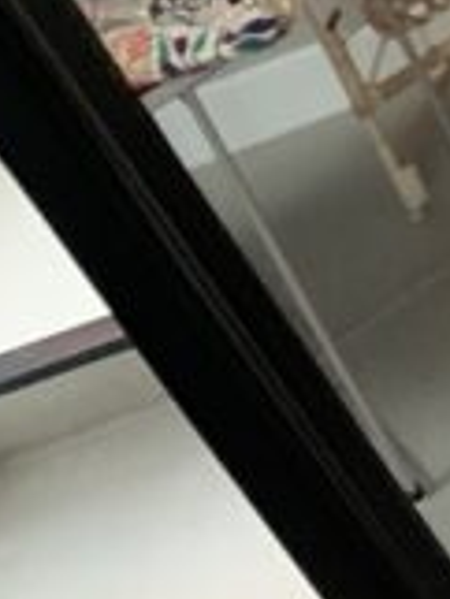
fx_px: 2233
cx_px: 1015
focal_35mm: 129
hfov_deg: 10.2
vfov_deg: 13.3
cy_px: -580
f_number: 1.8
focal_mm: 4.25
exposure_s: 1/26
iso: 800
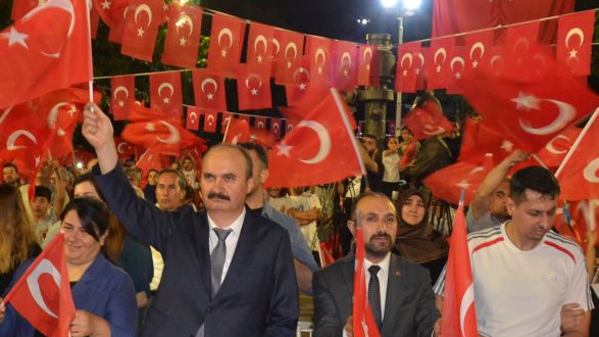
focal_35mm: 52
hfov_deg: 39.2
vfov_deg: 23.0
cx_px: 185
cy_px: 209
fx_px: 826
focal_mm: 18
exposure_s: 1/60
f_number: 3.5
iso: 1400
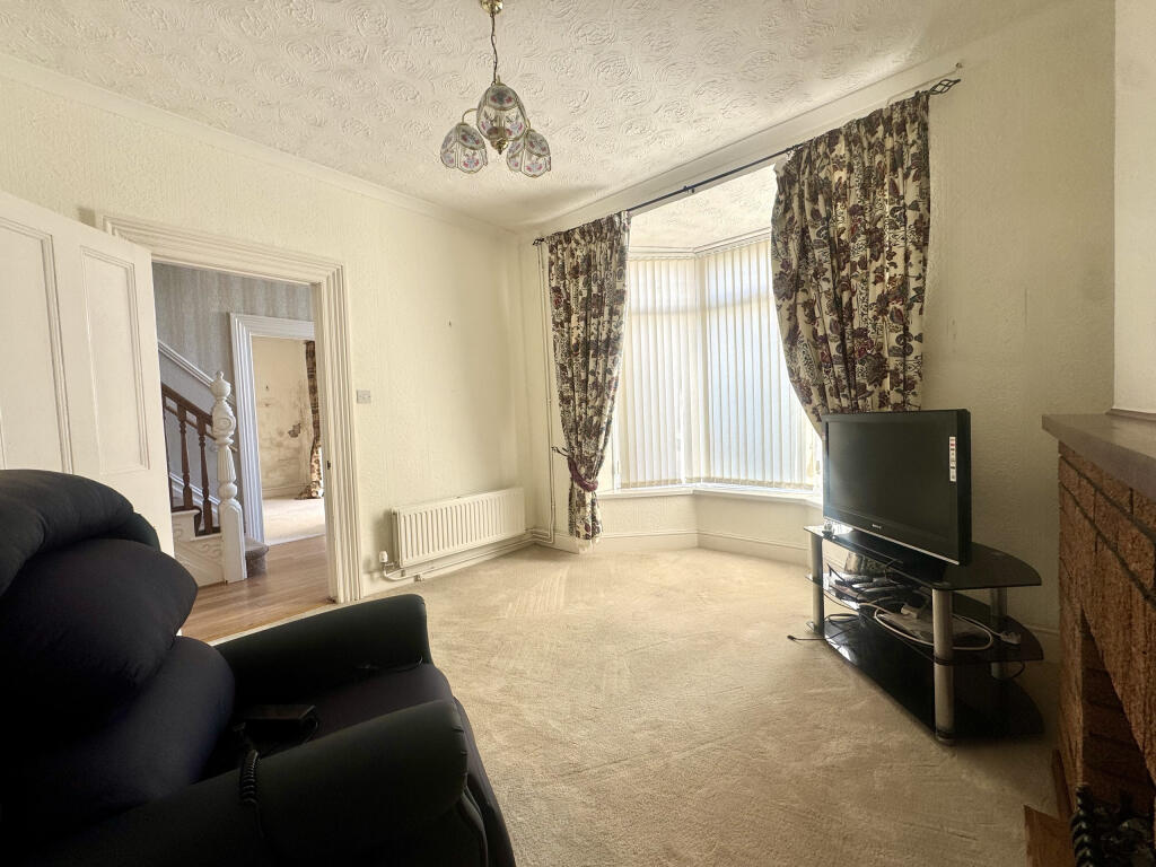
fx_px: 468
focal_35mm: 14
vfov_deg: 85.7
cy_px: 434
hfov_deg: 102.1
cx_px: 578
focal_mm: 2.22
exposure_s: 1/166
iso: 40
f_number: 2.2
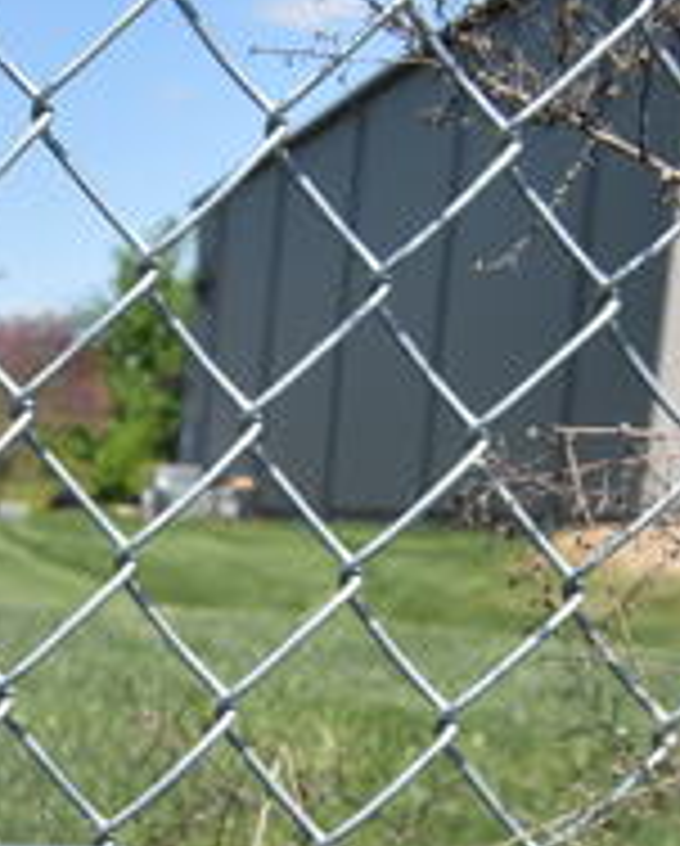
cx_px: -392
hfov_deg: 11.9
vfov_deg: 13.2
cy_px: 1757
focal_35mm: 123
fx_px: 3087
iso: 100
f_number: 7.1
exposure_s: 1/320
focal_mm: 18
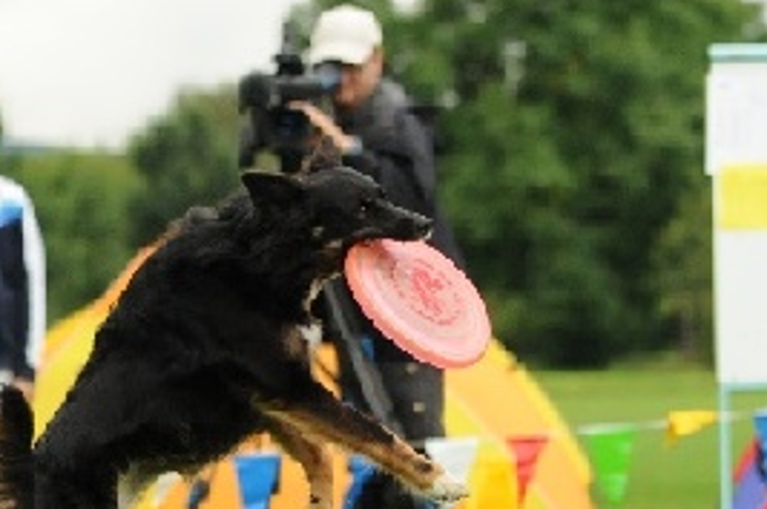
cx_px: -264
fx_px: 8613
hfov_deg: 5.1
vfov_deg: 3.4
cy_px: 306
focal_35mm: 405
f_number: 3.2
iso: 800
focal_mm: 90
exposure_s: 1/2000
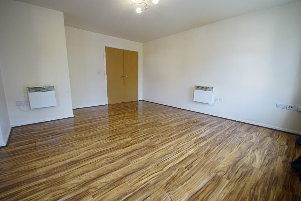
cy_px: 100
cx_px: 150
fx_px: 125
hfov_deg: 100.4
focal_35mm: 15
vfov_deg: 77.3
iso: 100
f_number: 5
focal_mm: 10
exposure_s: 1/5
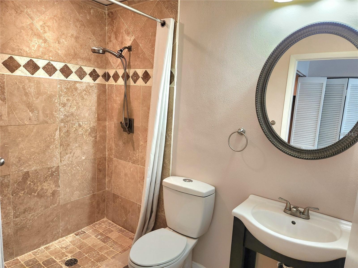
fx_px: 238
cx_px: 179
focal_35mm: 23
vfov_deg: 58.9
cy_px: 134
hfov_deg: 73.9
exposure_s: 1/120
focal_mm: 5.4
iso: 250
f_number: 1.8
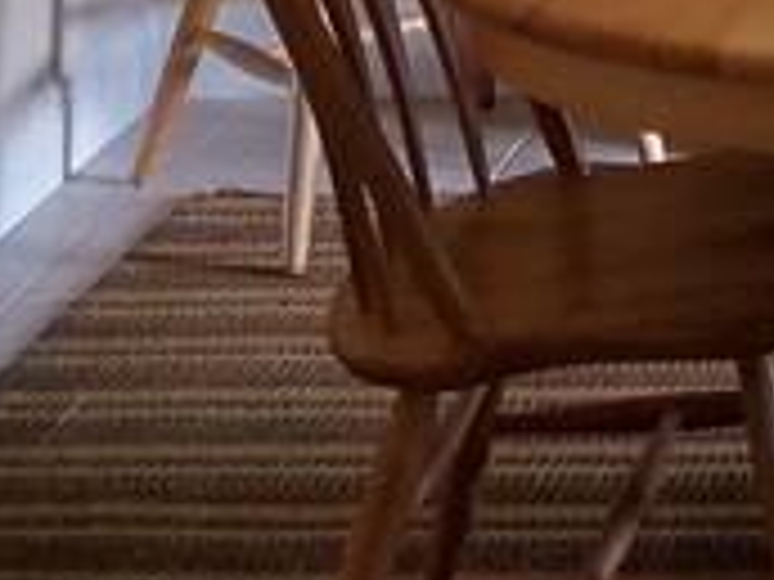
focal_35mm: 155
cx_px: 1467
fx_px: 3466
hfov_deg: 11.6
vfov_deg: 8.2
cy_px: -1120
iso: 125
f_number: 1.7
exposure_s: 1/41
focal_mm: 4.2
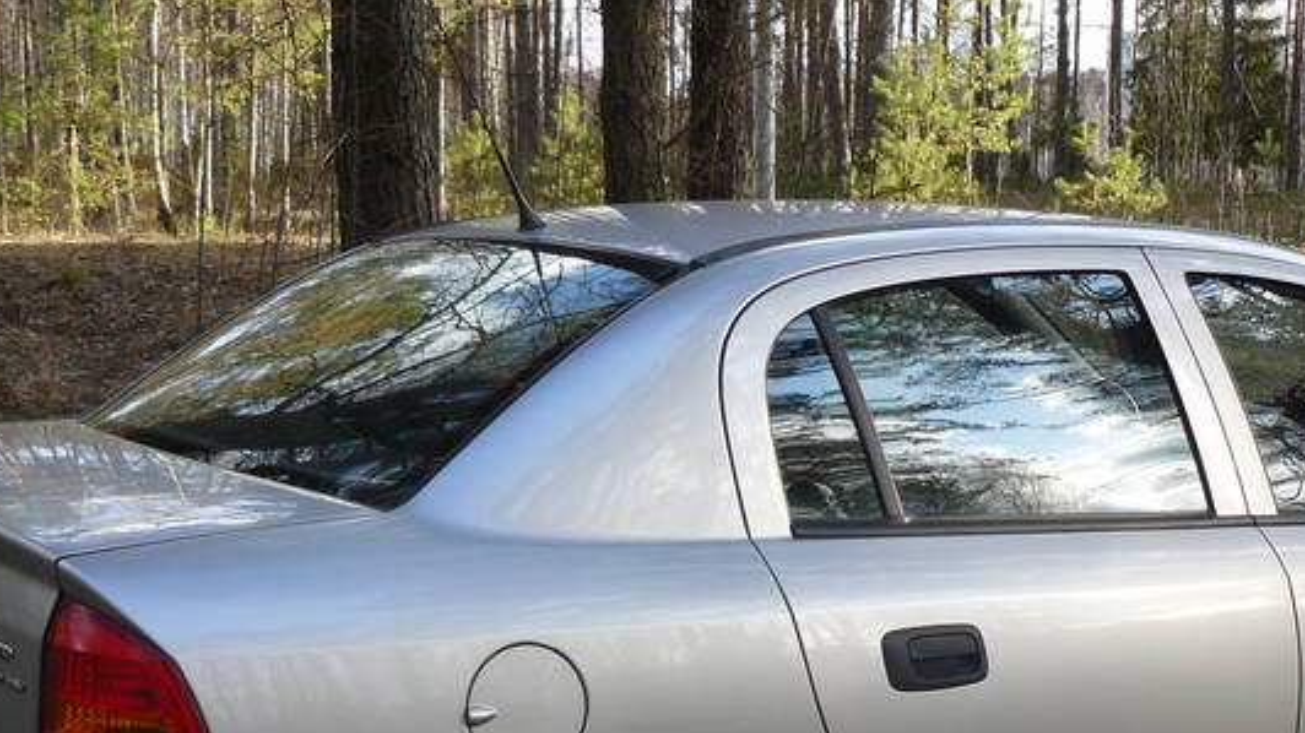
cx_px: 944
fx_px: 2041
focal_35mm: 59
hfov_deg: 34.8
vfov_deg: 20.0
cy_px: 652
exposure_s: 1/125
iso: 100
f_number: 2.8
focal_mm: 6
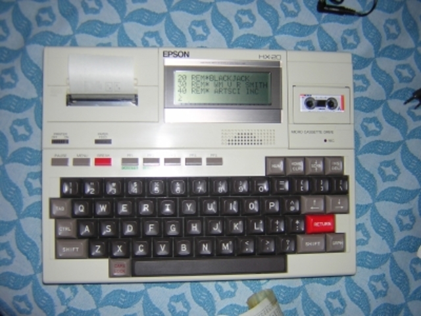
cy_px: 158
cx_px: 210
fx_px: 438
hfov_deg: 51.4
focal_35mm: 36
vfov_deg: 39.7
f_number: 2.6
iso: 100
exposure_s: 1/60.1
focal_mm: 4.7
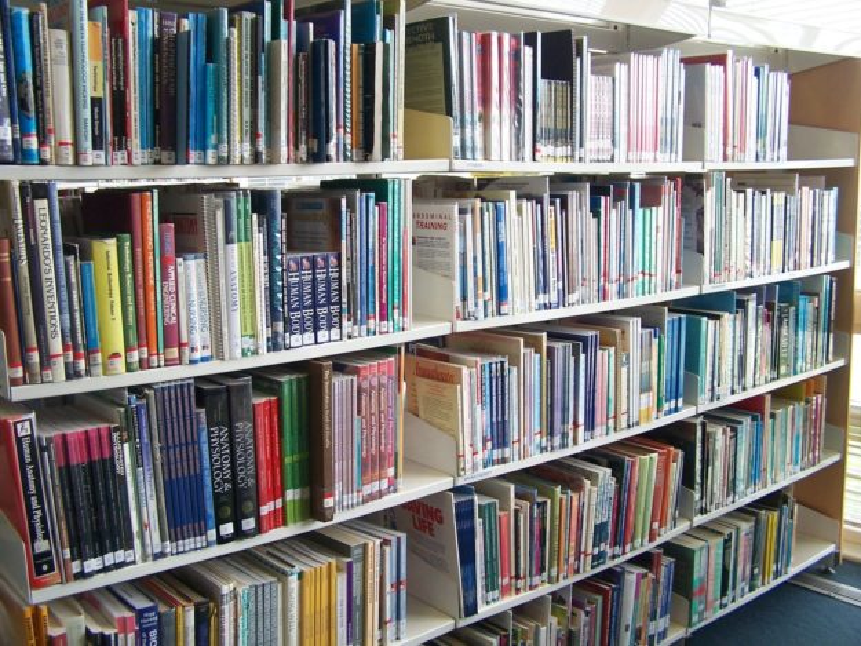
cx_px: 430
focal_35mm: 38
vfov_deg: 37.7
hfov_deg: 49.0
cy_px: 323
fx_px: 945
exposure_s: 1/45
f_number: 2.8
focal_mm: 6.3
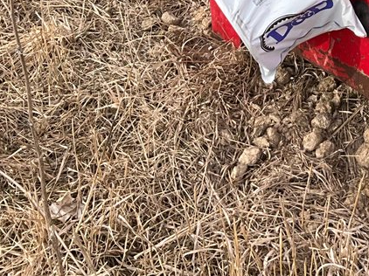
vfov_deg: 13.2
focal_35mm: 104
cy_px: -179
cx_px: 408
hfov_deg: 18.2
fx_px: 1108
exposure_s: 1/519
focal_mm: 3
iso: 25
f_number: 1.8
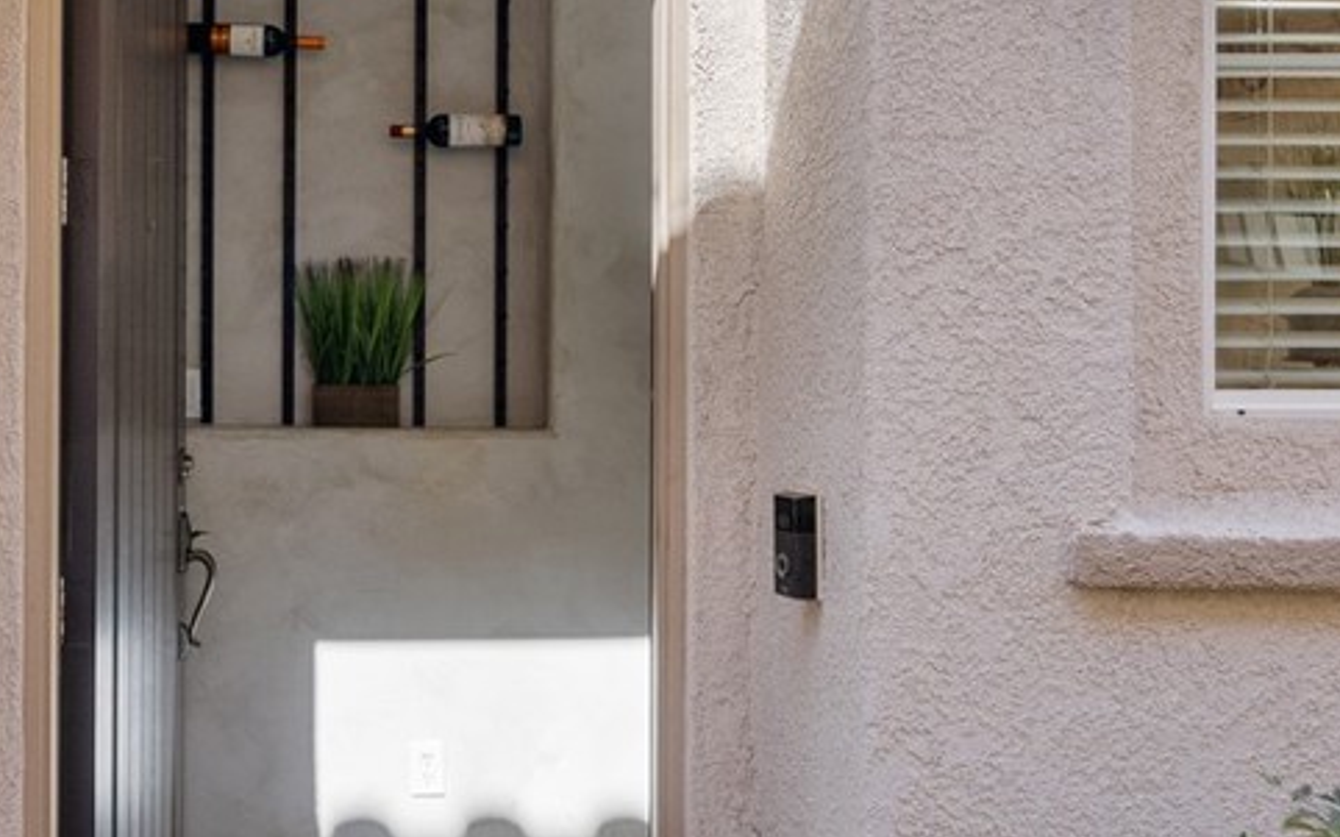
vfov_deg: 32.6
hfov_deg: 48.7
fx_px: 1424
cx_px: 356
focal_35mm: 39
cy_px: 321
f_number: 8
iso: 2000
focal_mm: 18
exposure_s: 1/500
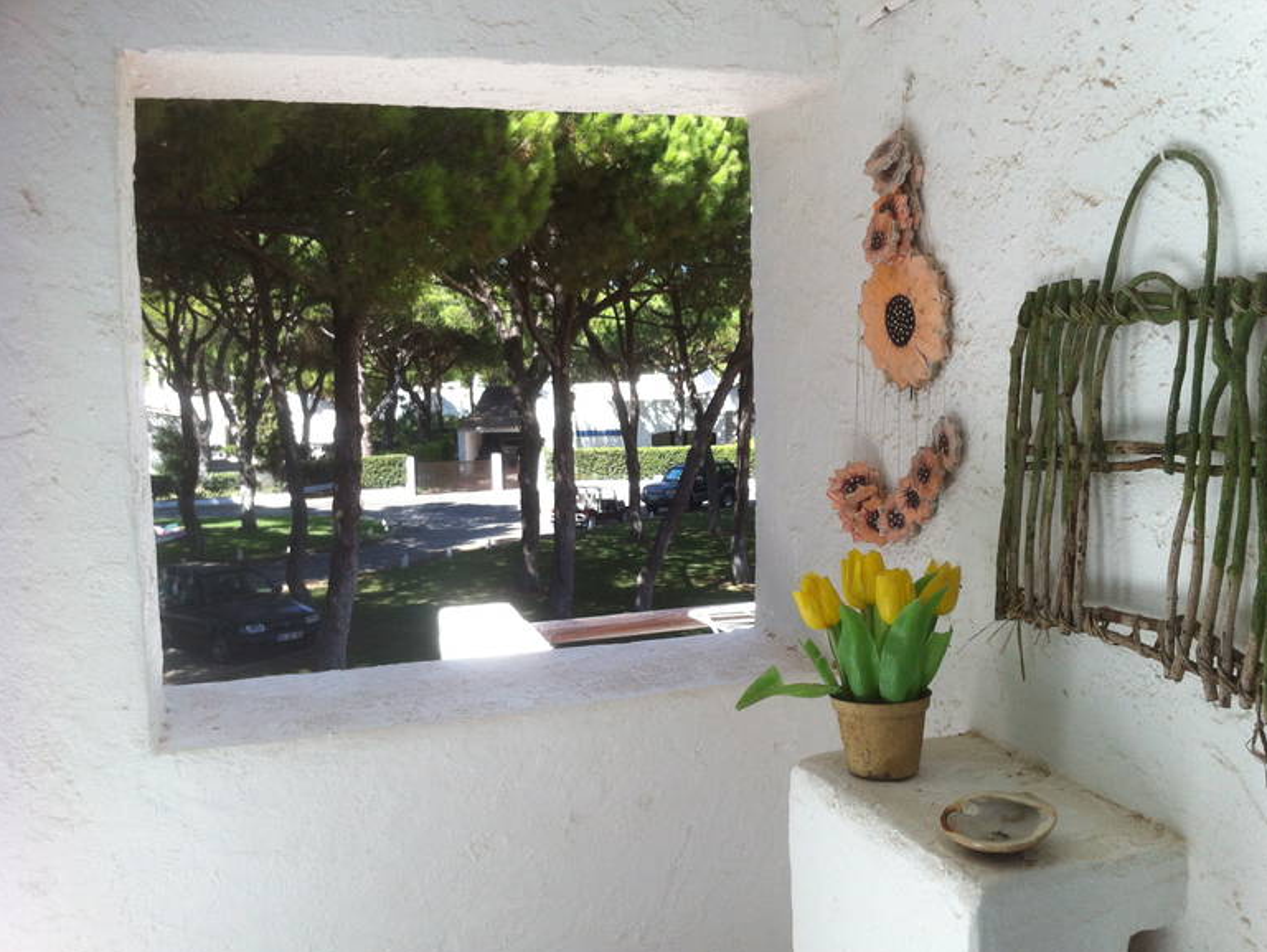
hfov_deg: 51.3
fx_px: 1318
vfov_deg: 39.7
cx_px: 647
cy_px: 488
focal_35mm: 36
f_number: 2.8
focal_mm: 3.85
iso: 80
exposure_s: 1/413
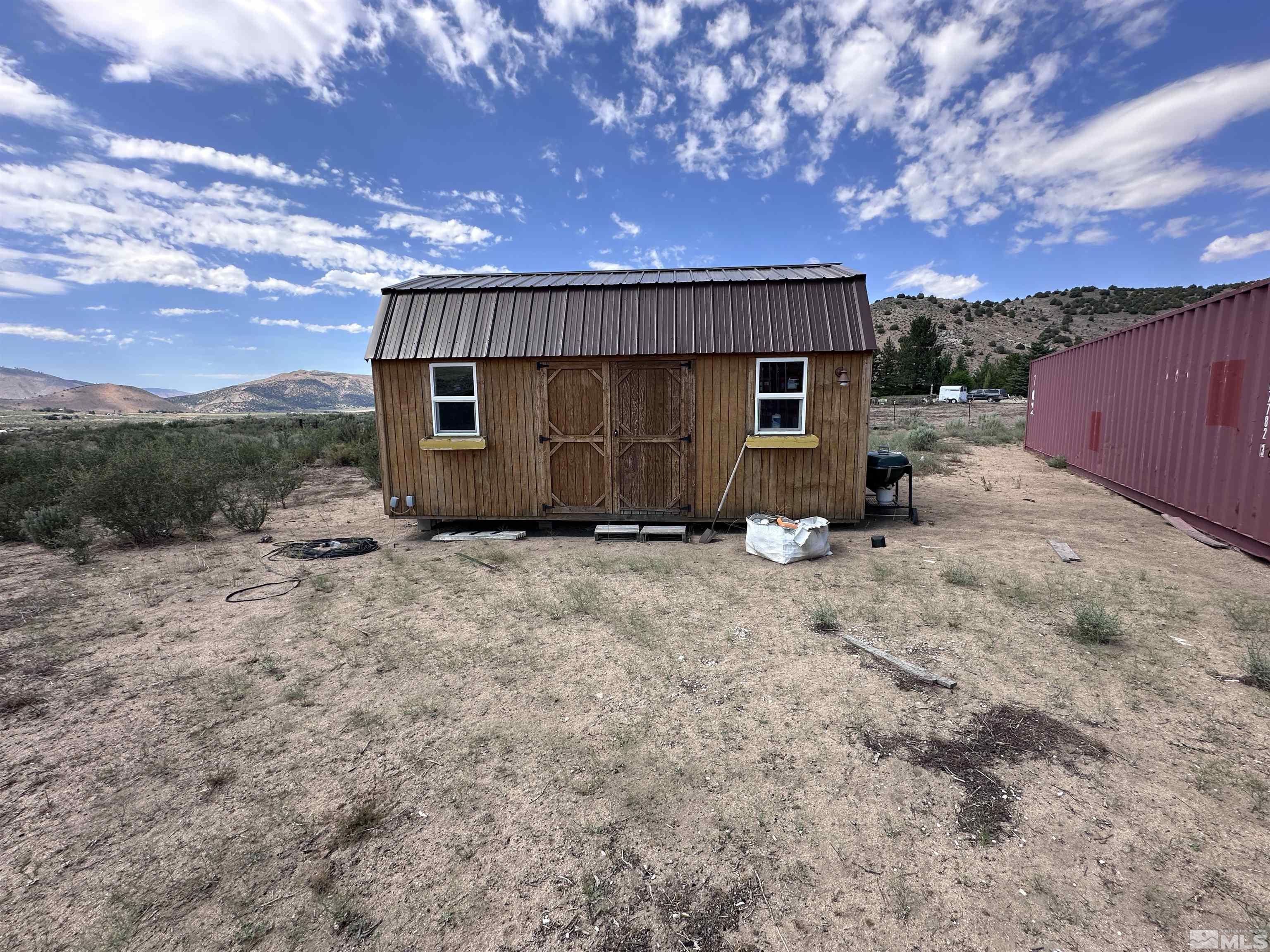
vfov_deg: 85.7
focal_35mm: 14
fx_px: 514
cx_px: 635
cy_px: 476
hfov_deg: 102.1
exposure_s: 1/807
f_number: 2.2
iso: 40
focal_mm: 2.22
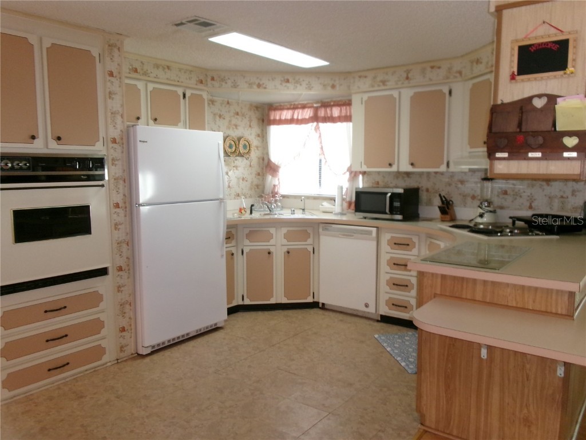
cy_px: 220
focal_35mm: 28
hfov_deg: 63.4
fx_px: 474
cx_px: 293
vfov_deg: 49.7
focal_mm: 5.1
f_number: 3.9
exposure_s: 1/34
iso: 304
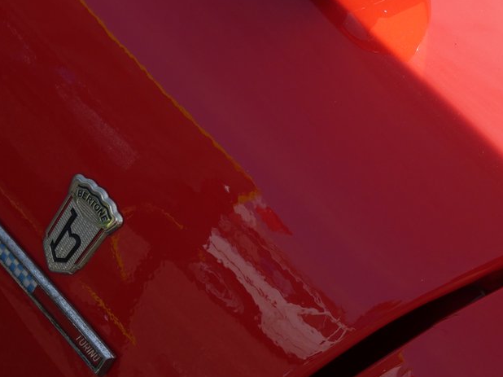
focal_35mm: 131
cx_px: 283
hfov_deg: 15.1
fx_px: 1903
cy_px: 75
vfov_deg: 11.3
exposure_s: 1/500
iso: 80
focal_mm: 14.1
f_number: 4.5
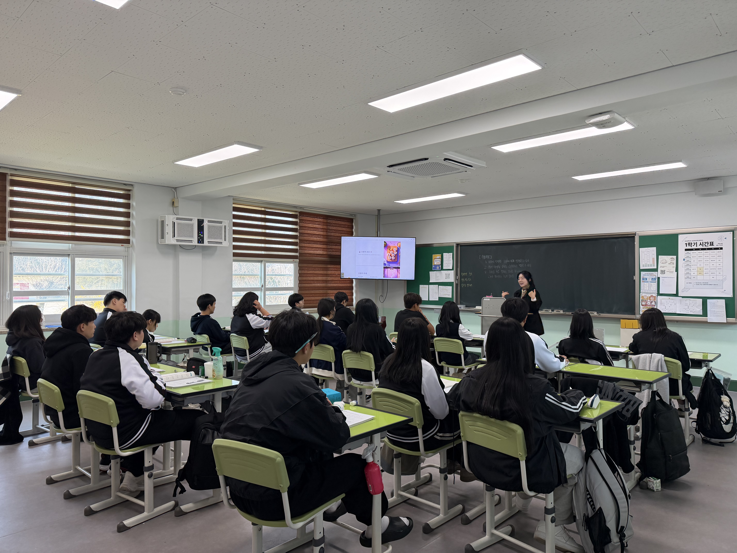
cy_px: 276
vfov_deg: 56.8
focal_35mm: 24
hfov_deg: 71.6
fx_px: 511
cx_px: 368
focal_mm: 6.76
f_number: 1.78
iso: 200
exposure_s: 1/218
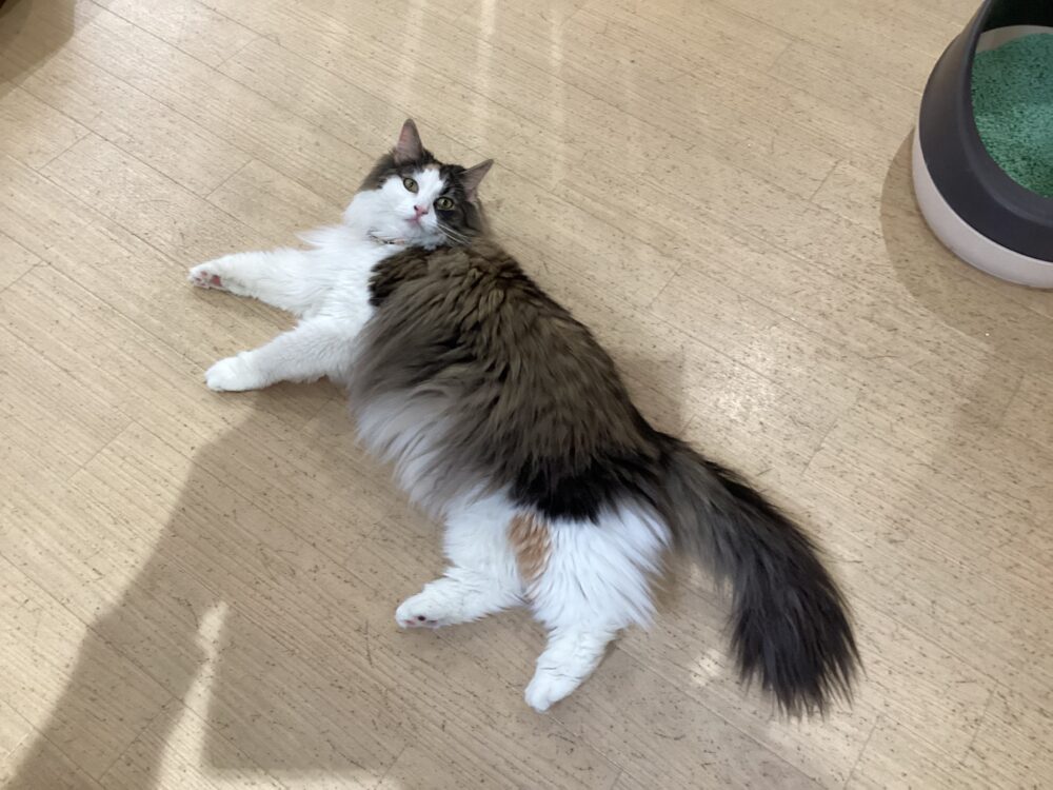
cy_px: 395
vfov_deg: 45.4
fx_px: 943
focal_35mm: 31
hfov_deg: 58.4
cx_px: 526
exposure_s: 1/60
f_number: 2.4
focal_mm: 3.3
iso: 250
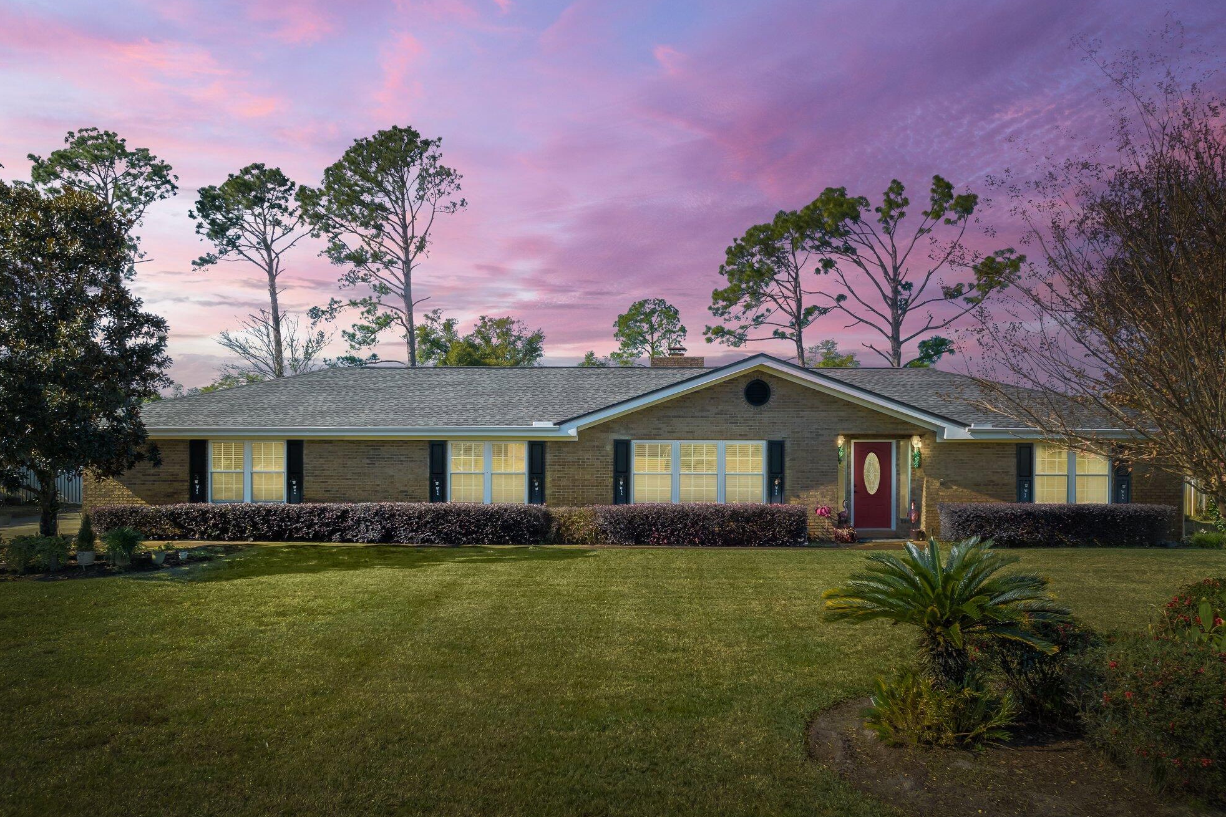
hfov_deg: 69.4
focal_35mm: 26
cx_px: 627
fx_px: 885
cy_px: 434
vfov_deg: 49.5
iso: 100
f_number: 4
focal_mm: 12.29
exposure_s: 1/200
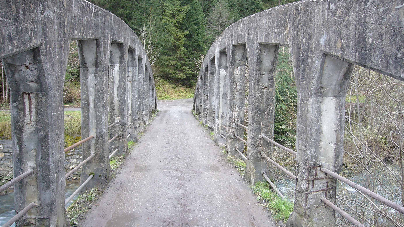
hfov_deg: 59.5
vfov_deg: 35.6
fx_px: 354
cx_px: 203
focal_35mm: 33
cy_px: 125
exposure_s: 1/15
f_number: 2.9
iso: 100
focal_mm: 4.9
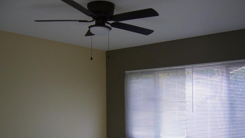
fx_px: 279
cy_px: 102
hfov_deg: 47.3
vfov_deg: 27.4
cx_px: 126
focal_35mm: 43
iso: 100
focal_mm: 5.8
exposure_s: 1/50
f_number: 2.8
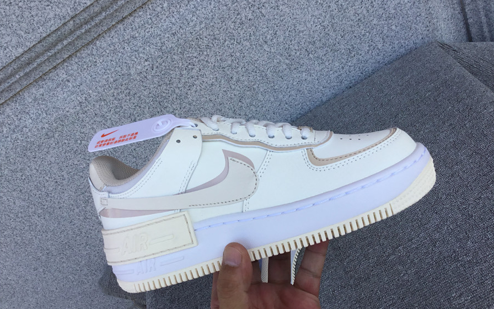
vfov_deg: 38.3
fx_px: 444
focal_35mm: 33
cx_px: 246
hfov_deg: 58.1
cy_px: 169
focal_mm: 3.3
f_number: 2.4
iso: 25
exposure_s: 1/458
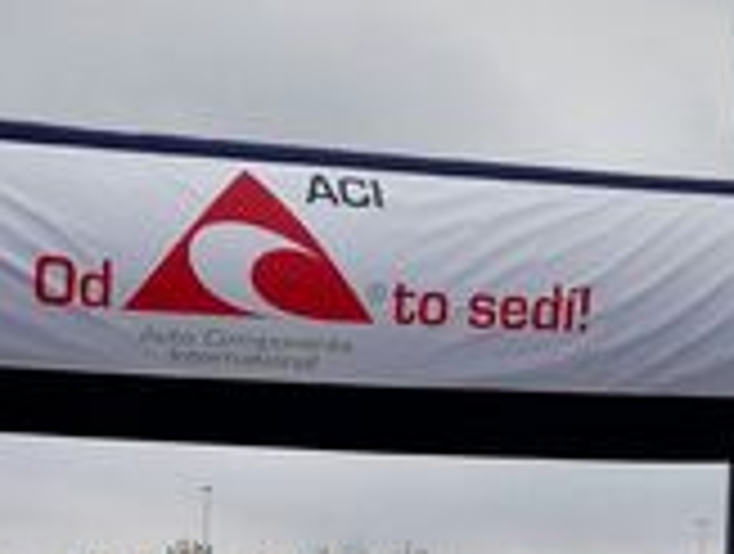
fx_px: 1849
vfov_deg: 16.1
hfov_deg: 22.3
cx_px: 216
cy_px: 743
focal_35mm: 87
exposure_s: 1/274
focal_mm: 3.81
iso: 50
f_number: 2.2
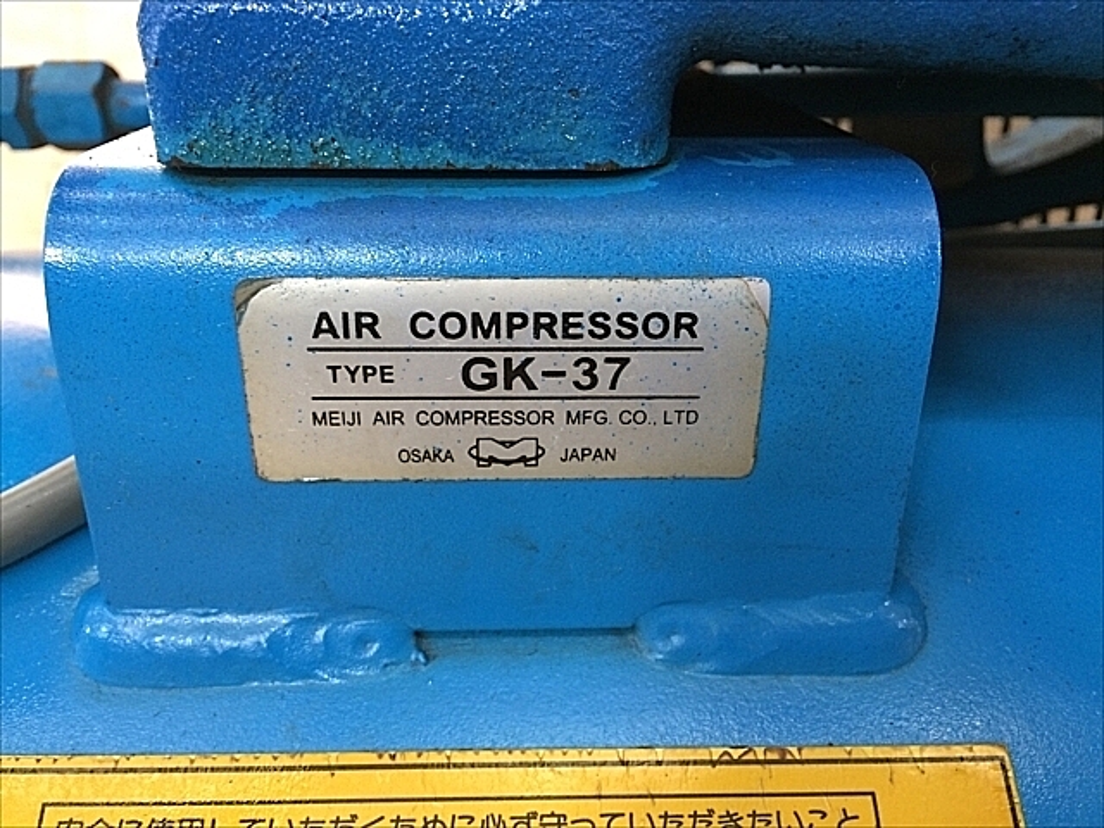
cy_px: 414
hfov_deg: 61.7
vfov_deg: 48.2
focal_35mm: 29
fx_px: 925
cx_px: 552
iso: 80
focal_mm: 4.15
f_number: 2.2
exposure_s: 1/30
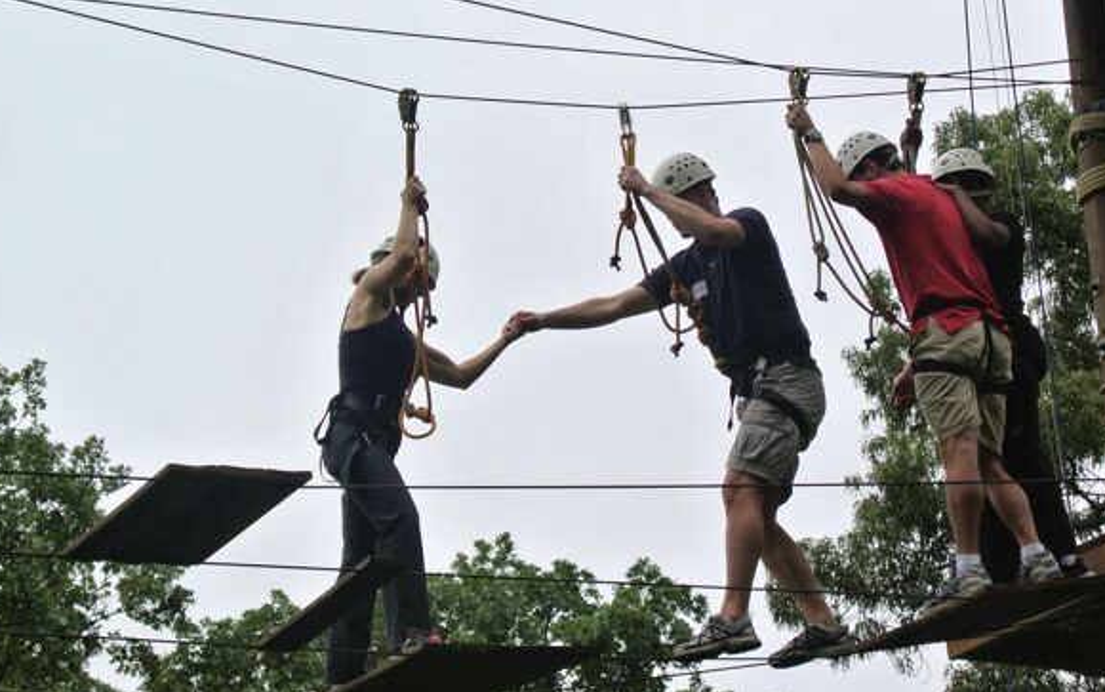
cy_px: 387
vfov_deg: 11.5
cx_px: 581
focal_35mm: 114
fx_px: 3434
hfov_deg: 18.3
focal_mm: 30
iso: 100
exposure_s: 1/125
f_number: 5.6
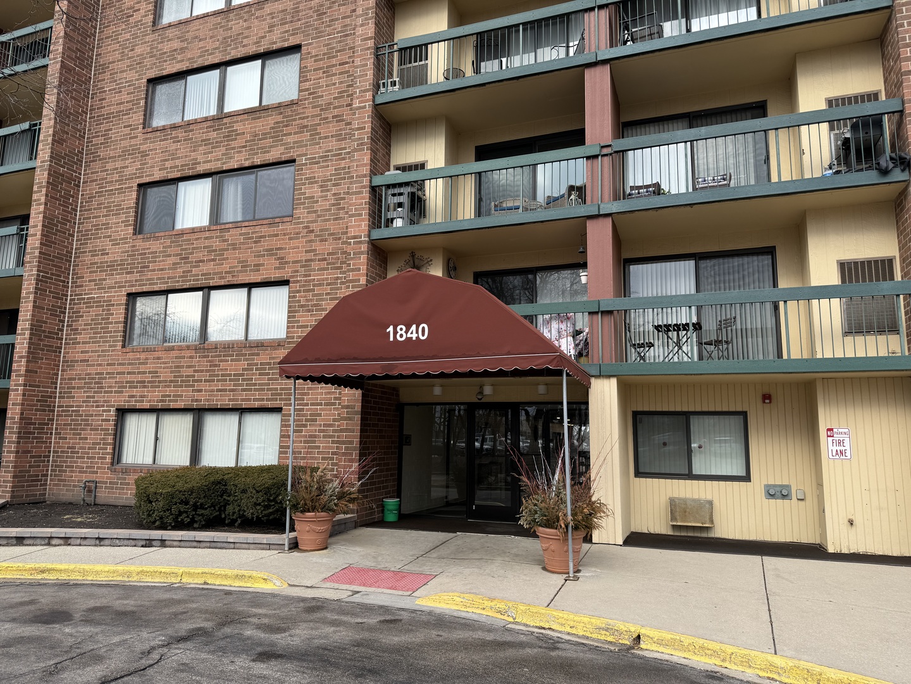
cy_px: 342
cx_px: 456
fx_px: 632
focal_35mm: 24
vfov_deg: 56.8
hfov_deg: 71.6
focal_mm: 6.76
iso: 80
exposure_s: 1/888
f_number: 1.78
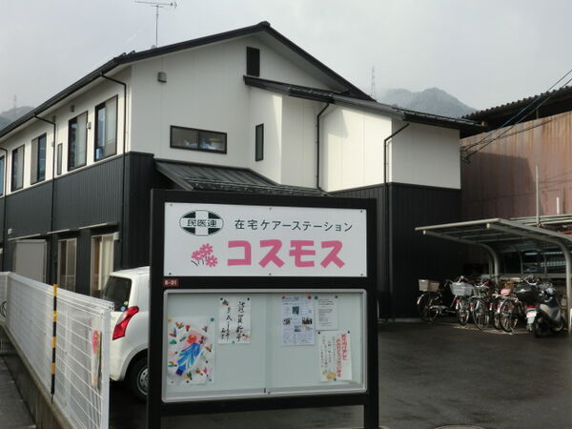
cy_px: 214
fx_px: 744
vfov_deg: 32.2
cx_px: 286
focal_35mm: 45
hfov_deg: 42.1
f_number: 4.3
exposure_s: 1/500
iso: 50
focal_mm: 8.2
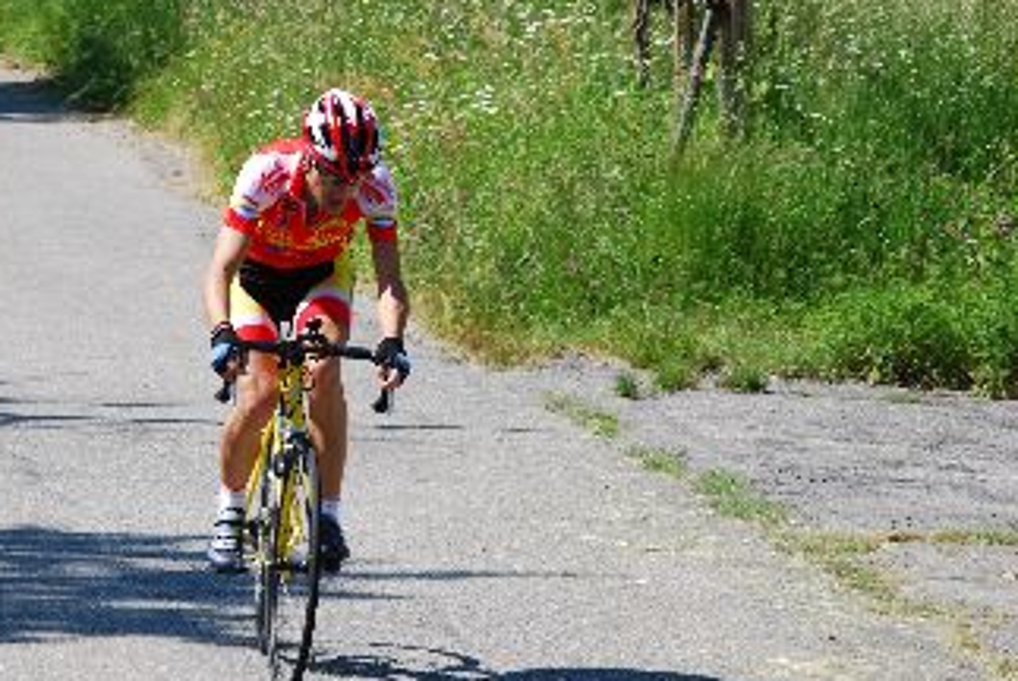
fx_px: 7973
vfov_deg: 4.9
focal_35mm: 282
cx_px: 318
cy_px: 311
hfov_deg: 7.3
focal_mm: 135
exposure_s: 1/125
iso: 100
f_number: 10
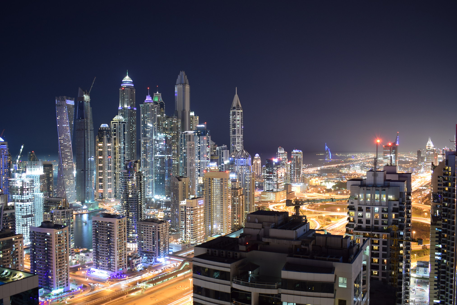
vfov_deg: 41.1
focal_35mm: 32
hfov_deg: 58.7
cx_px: 213
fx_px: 406
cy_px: 159
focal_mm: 18
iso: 200
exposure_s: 3
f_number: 4.5
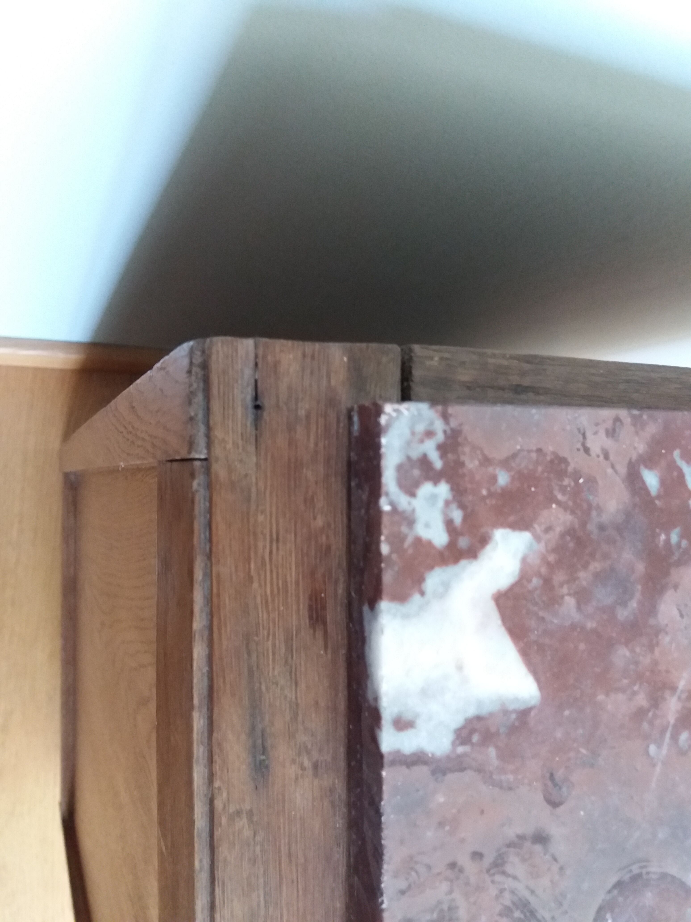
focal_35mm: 28
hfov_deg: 49.7
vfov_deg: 63.4
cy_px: 461
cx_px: 346
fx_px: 745
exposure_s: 1/17
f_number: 1.9
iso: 320
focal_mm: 3.7
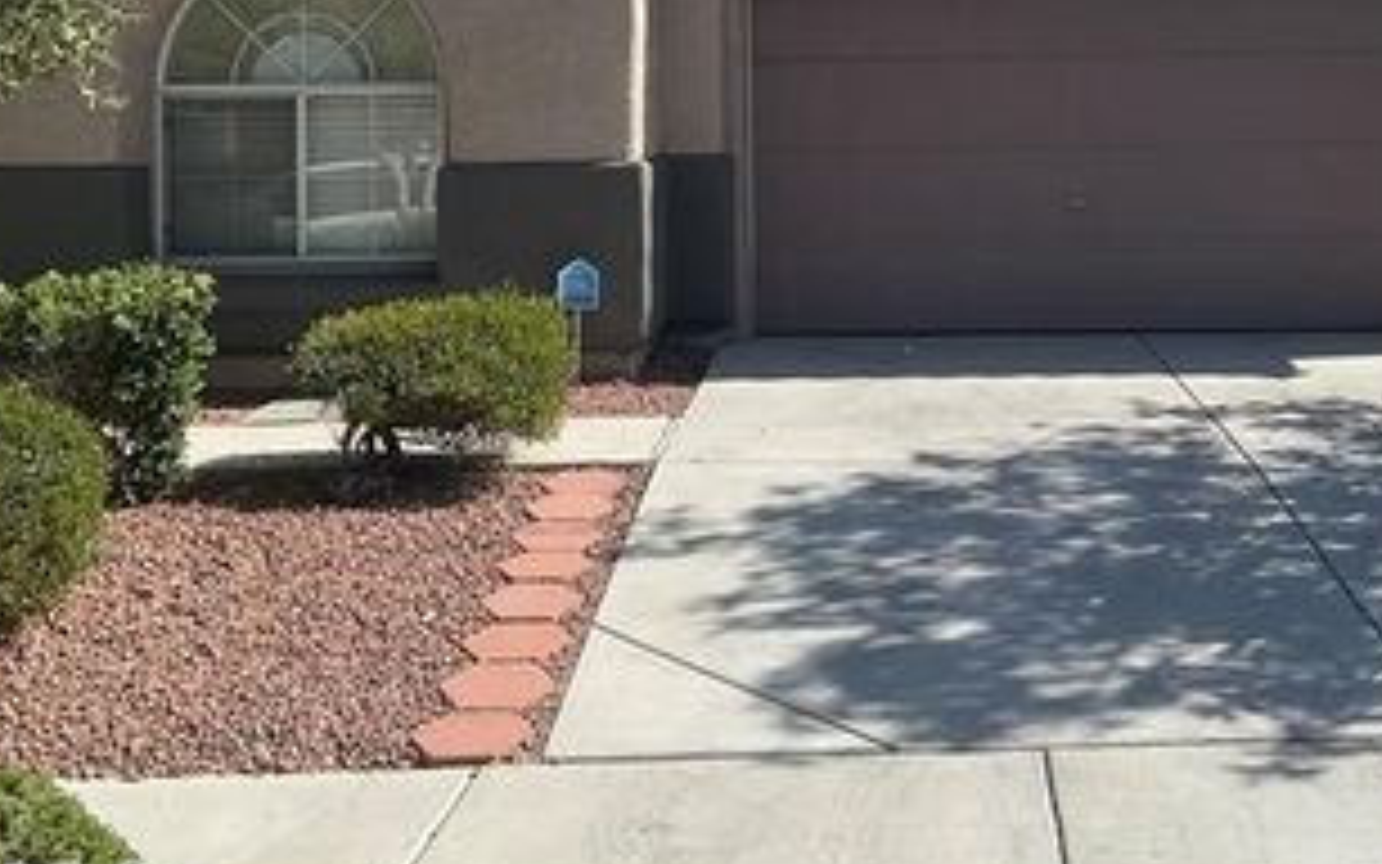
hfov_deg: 40.1
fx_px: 1884
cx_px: 842
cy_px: 119
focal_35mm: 50
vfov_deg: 25.2
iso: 16
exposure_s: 1/1984
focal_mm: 3
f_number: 1.8
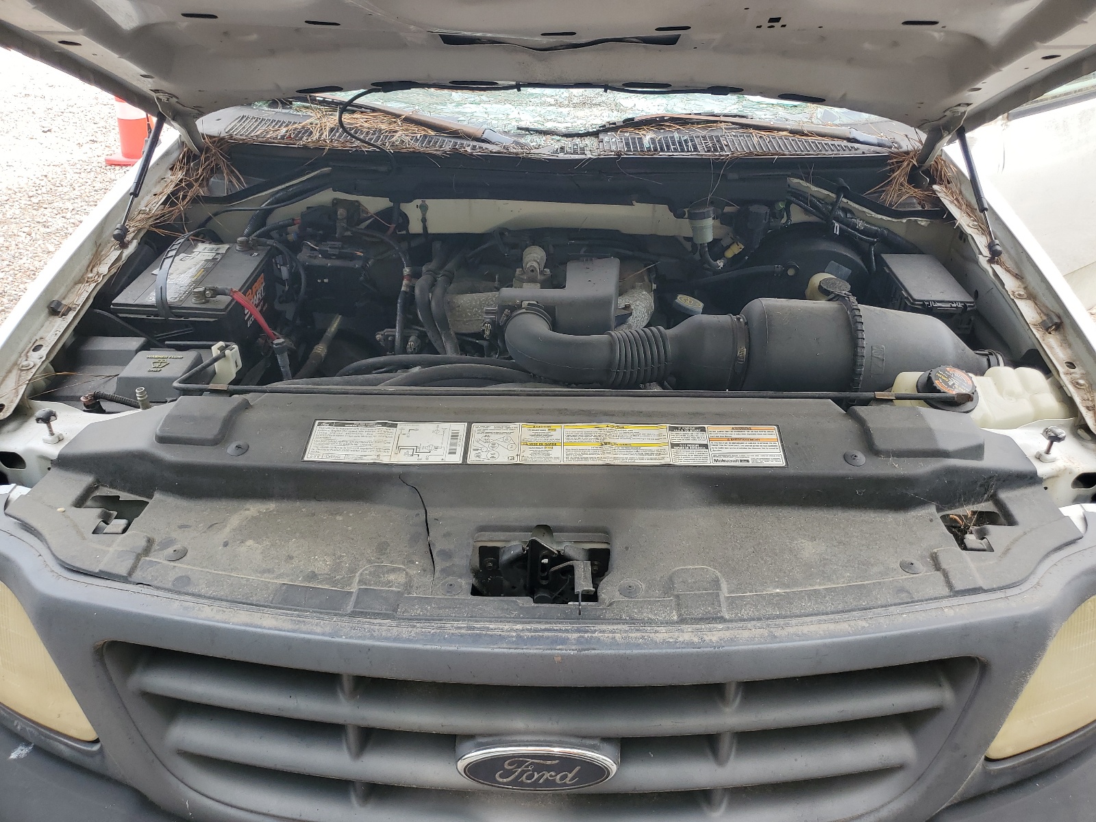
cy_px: 411
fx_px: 823
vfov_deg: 53.1
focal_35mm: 26
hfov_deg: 67.3
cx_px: 548
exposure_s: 1/500
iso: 50
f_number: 1.5
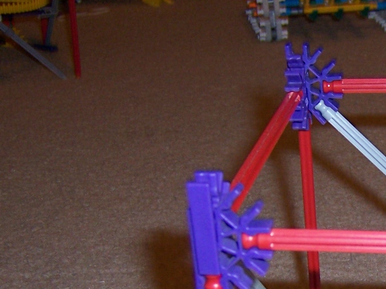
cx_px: 426
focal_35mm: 76
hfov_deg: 24.0
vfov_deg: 18.8
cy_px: 294
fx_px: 847
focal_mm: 5.5
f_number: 2.8
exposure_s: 1/60
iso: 140
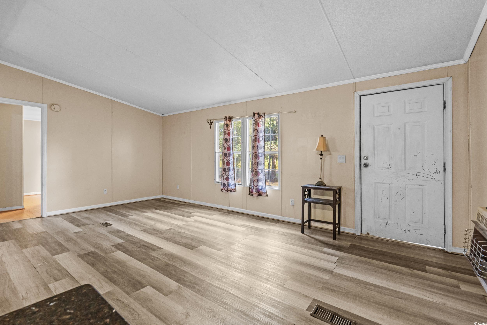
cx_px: 244
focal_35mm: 16
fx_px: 216
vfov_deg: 73.8
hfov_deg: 96.7
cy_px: 162
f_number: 7.1
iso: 1250
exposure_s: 1/13
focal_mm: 16
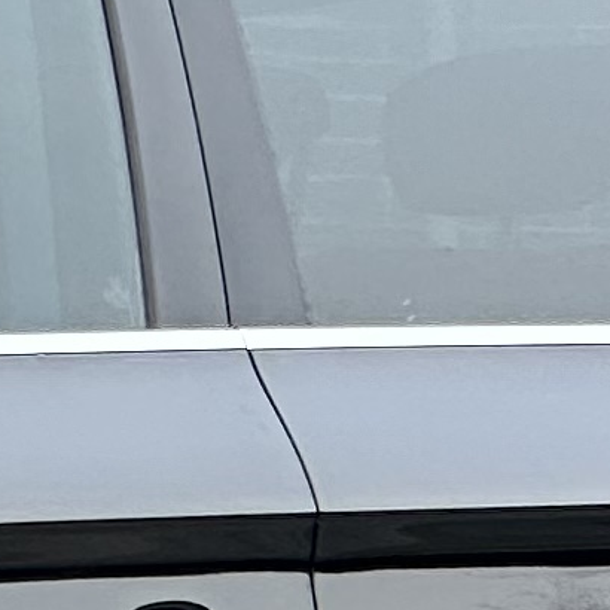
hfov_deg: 2.6
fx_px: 13338
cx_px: -1213
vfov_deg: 2.6
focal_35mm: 669
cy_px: 329
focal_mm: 9
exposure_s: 1/185
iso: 32
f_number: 2.8
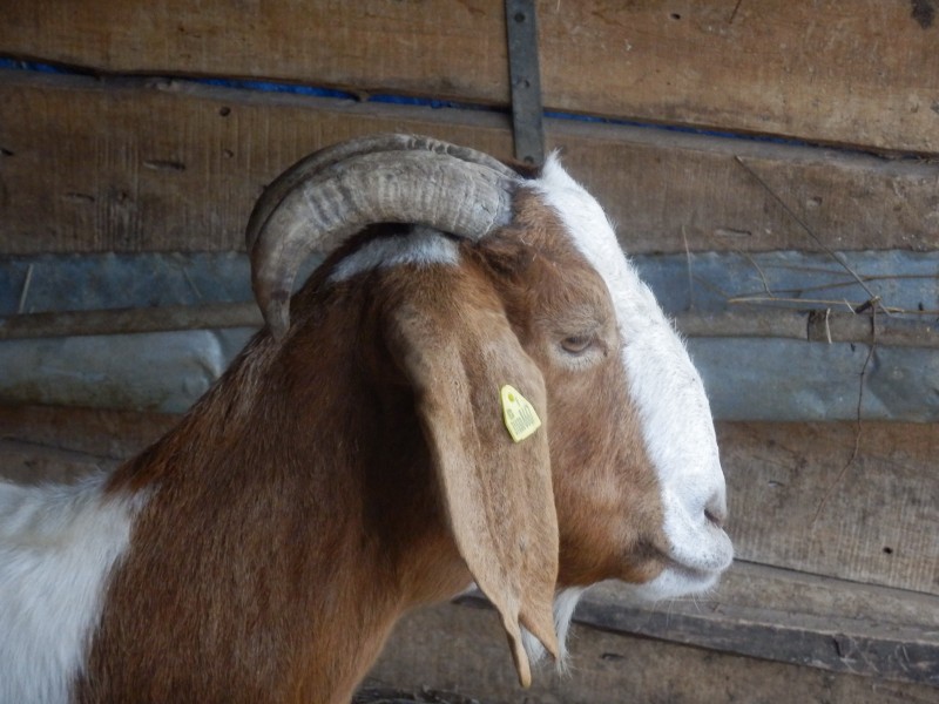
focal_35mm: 124
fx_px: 3364
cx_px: 470
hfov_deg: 15.9
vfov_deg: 12.0
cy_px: 352
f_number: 5.7
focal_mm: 21.9
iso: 800
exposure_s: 1/60
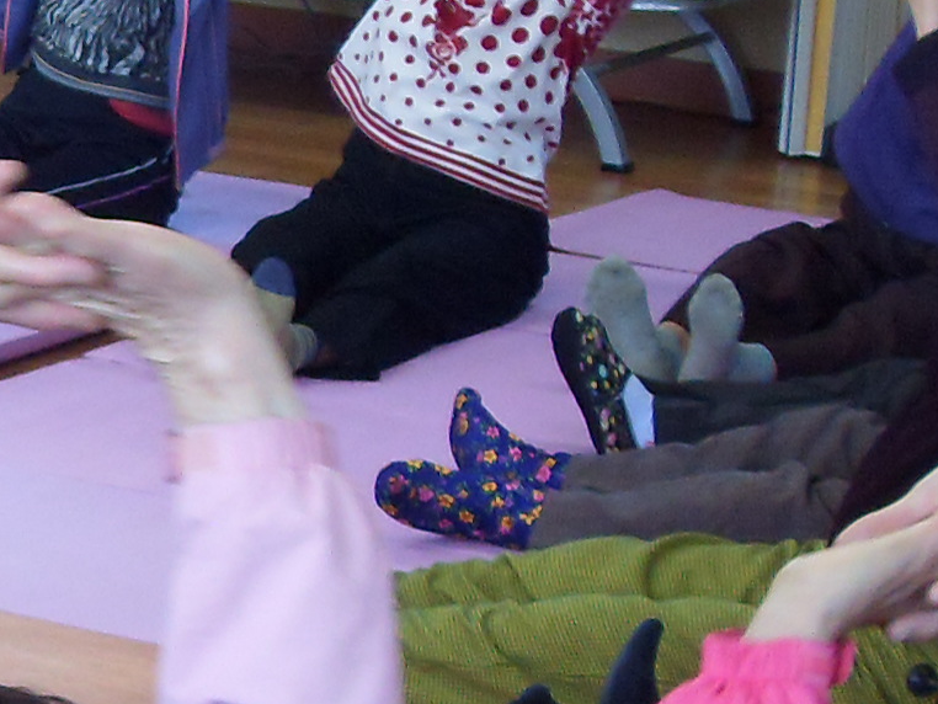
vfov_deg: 8.9
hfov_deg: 11.1
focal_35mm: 167
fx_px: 4527
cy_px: 420
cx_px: -660
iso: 200
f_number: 3.5
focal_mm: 6.6
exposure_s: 1/45
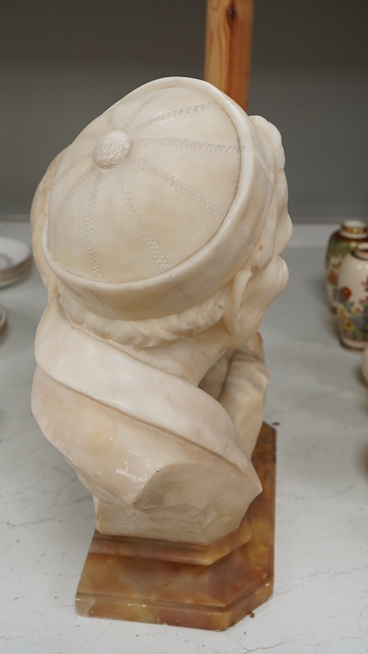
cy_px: 329
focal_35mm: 48
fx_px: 833
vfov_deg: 42.9
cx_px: 181
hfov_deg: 24.9
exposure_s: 1/160
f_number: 9
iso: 1250
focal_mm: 30
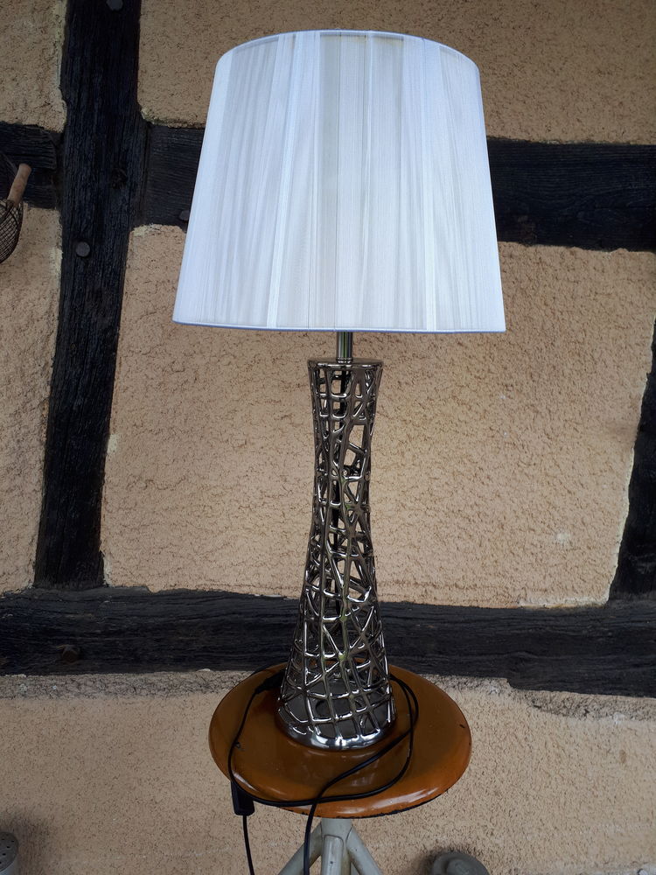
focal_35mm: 27
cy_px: 438
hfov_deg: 51.4
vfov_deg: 65.3
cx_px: 328
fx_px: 682
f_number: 1.9
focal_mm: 3.6
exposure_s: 1/135
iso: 40
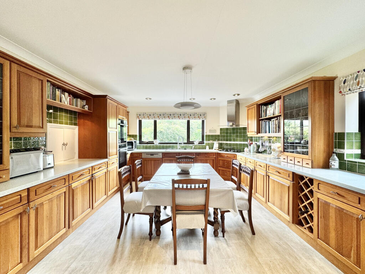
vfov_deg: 85.7
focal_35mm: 14
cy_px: 137
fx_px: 148
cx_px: 182
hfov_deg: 102.1
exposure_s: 1/100
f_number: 2.2
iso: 100
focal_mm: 2.22
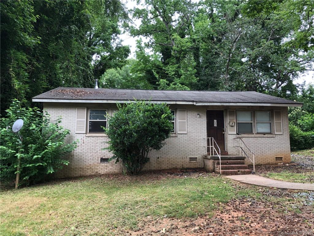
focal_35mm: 28
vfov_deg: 49.7
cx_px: 157
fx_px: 254
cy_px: 118
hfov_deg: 63.4
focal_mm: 4
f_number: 1.8
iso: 50
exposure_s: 1/120
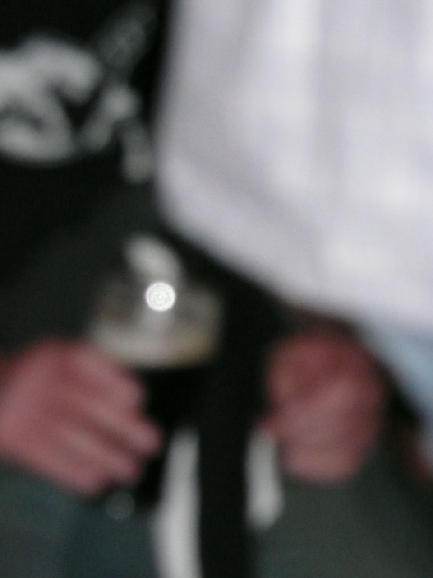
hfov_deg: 5.4
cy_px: 289
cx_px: 216
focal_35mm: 274
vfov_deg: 7.2
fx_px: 4570
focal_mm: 37.5
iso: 640
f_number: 4.9
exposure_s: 1/30
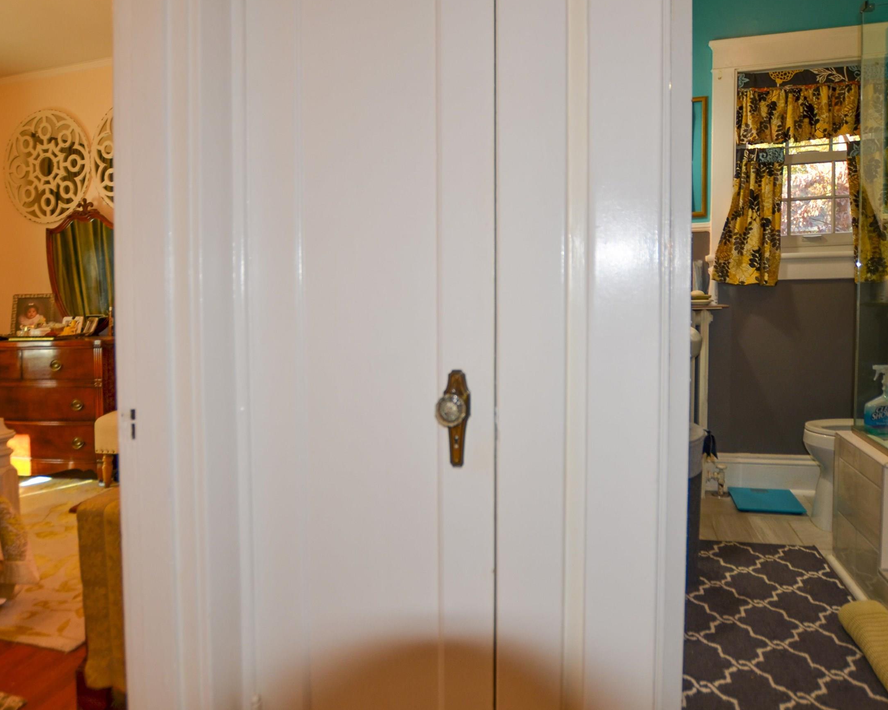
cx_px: 420
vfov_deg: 67.8
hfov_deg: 80.3
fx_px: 526
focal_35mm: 20
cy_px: 307
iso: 100
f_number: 3.5
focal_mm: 10
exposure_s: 1/60
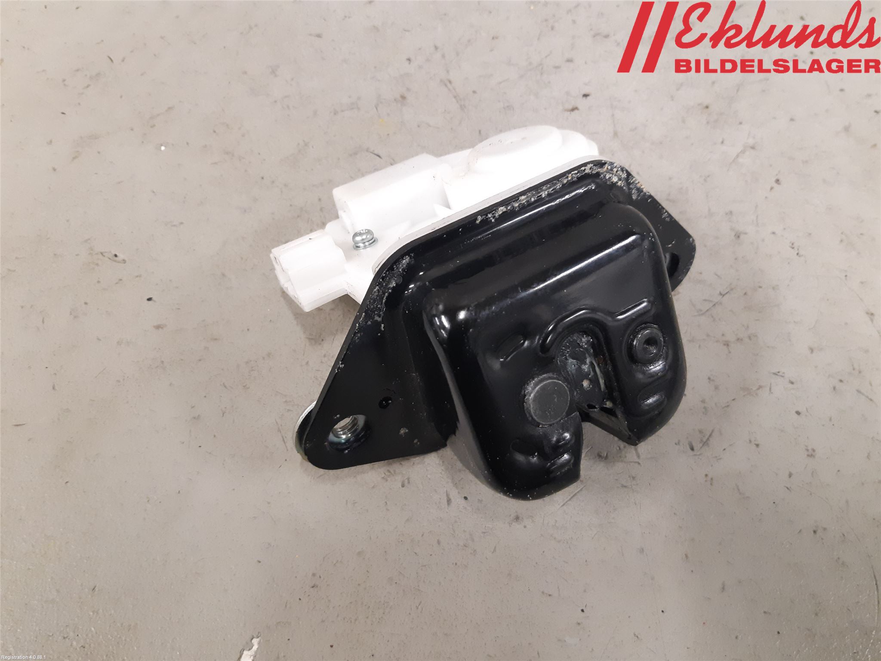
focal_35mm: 26
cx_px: 440
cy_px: 330
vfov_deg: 53.1
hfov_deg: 67.3
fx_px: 662
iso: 250
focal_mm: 3.93
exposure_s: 1/50
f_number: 1.7
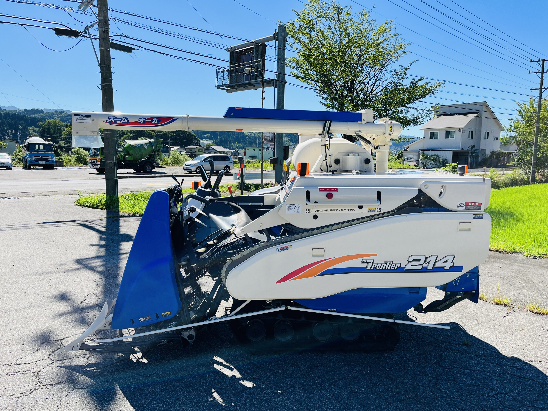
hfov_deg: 67.3
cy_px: 206
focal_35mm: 26
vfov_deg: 53.1
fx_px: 412
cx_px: 274
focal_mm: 5.1
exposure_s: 1/2513
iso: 50
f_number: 1.6
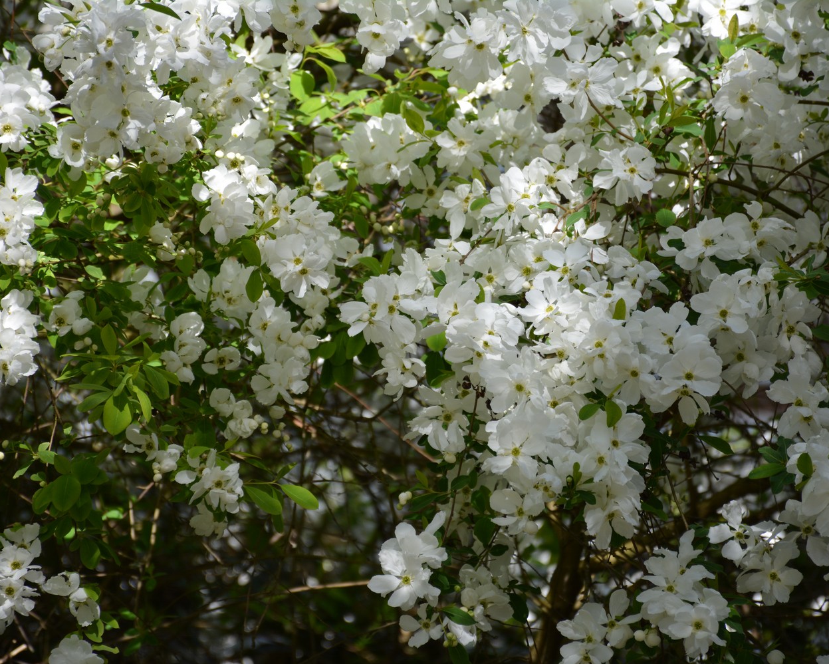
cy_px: 332
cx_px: 450
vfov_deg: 6.5
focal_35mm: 237
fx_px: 5816
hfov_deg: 8.2
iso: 220
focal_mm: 140
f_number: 5.6
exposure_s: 1/500
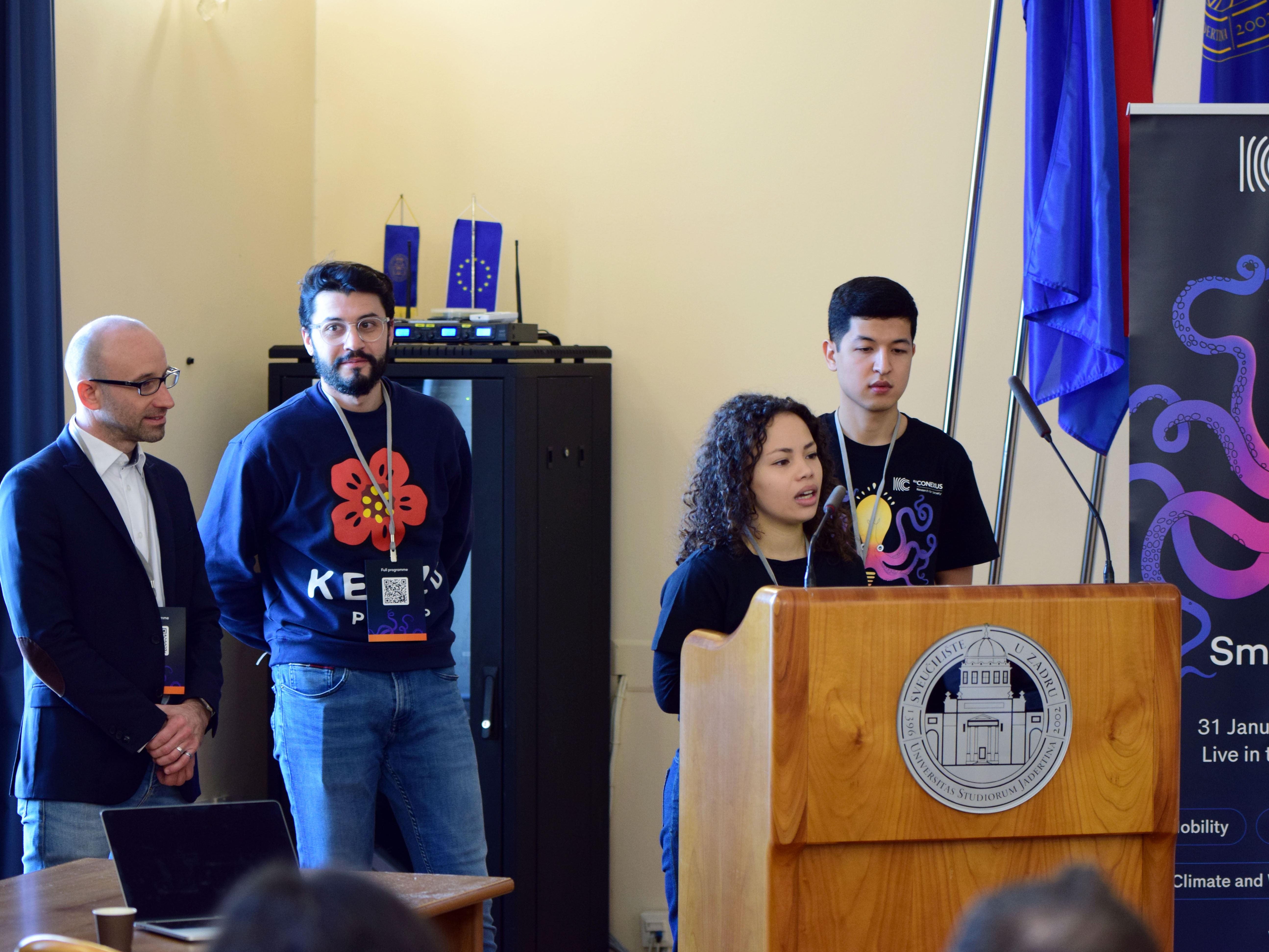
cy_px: 473
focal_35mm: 137
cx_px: 621
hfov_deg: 14.4
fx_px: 5023
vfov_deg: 10.8
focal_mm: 82
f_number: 2.8
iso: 1000
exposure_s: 1/80
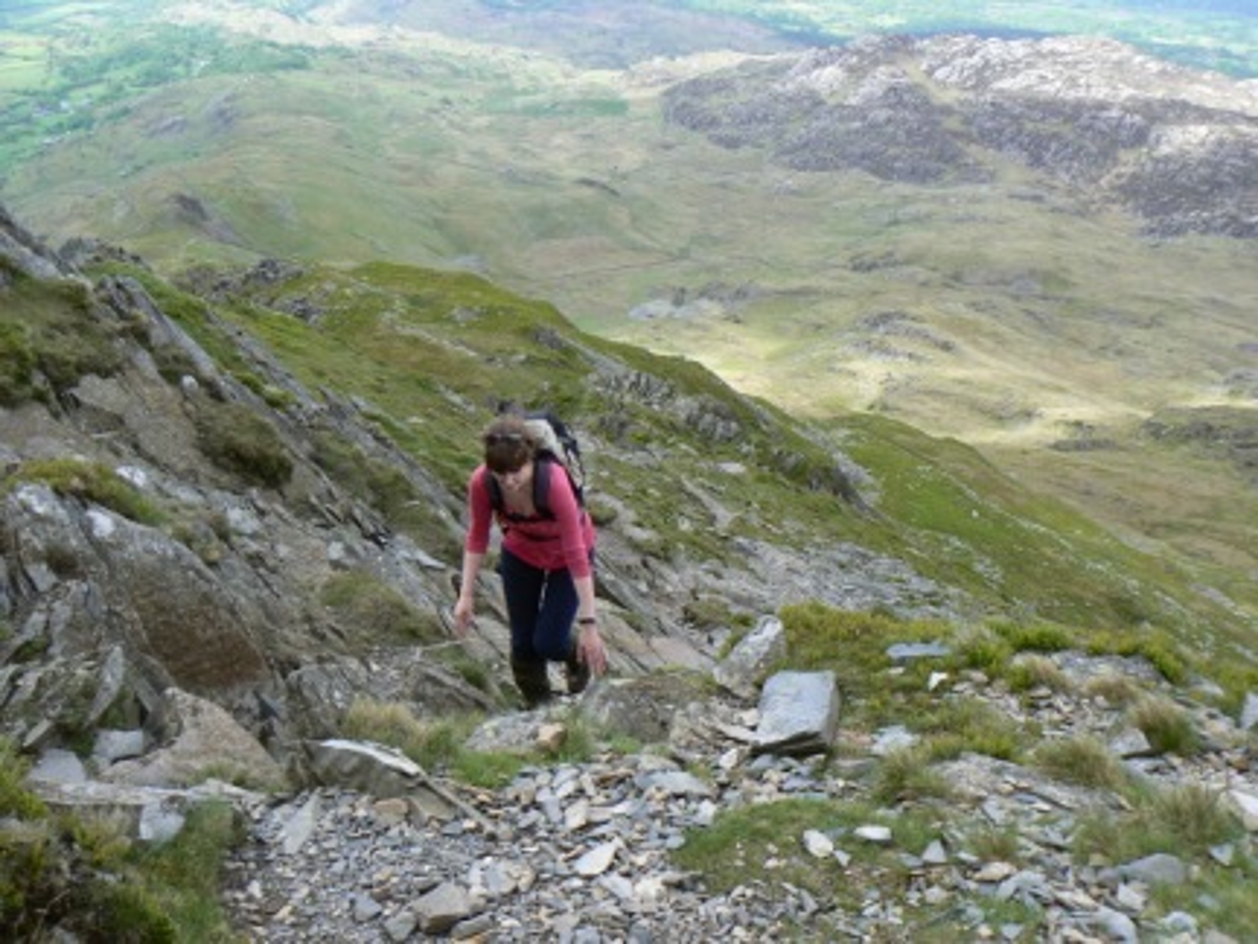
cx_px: 629
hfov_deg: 51.4
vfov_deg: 39.7
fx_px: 1308
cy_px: 472
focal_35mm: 36
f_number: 5.6
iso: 80
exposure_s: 1/160
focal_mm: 6
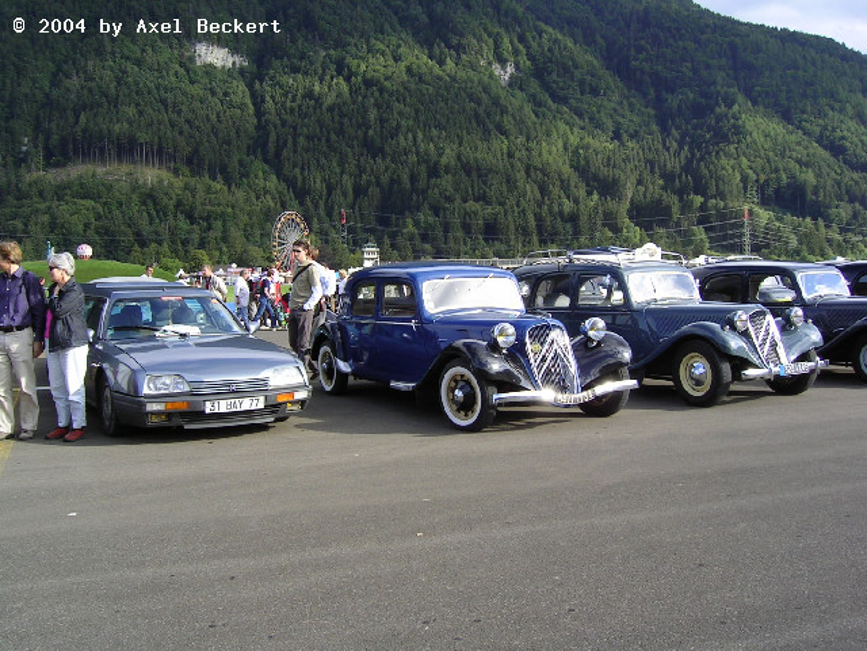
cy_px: 326
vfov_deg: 39.7
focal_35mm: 36
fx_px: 902
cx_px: 434
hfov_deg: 51.4
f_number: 4.8
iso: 50
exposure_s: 1/159
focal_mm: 5.6
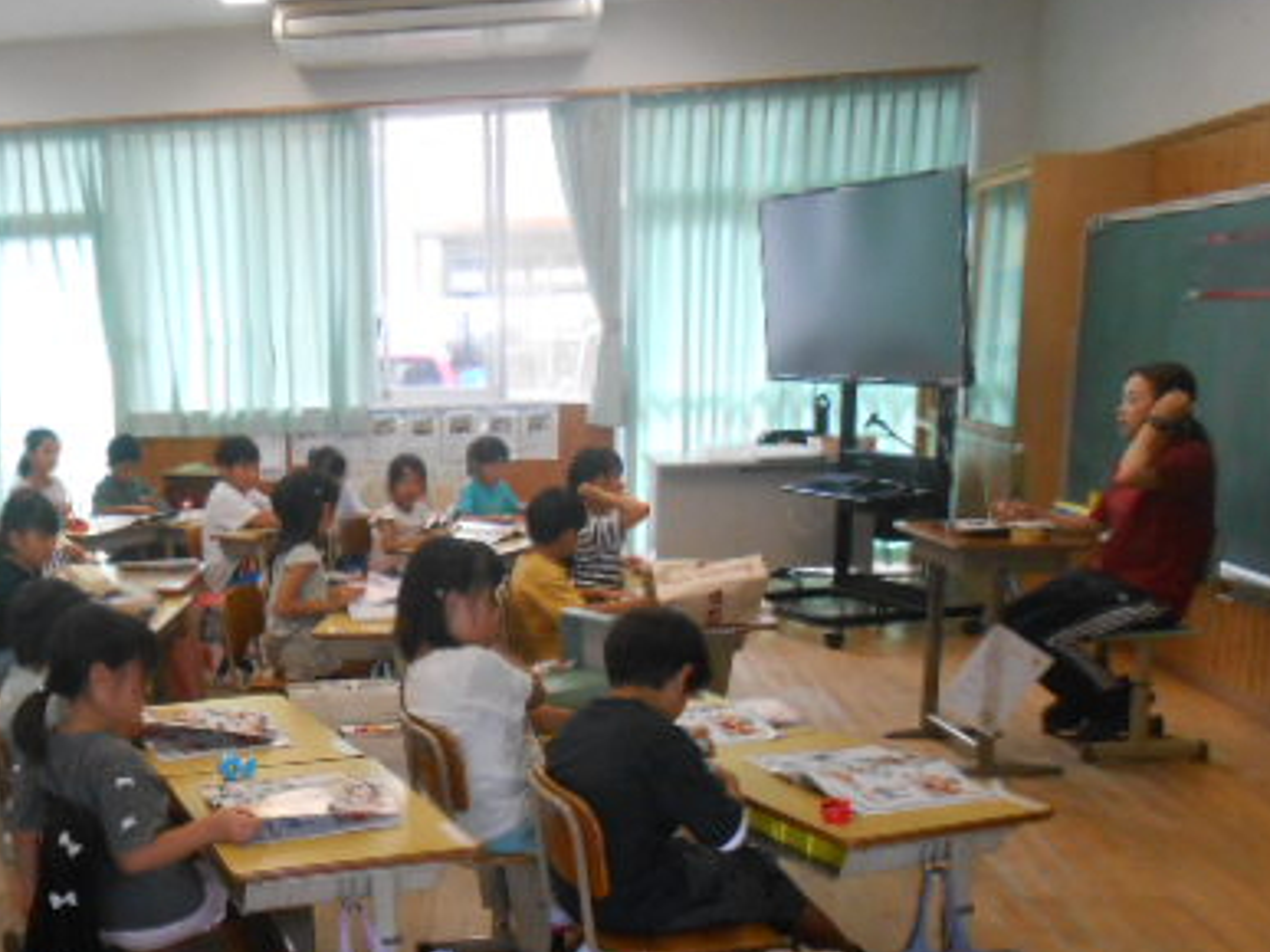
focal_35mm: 43
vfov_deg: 32.8
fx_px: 1577
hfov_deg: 42.0
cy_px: 739
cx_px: 263
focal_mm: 4.6
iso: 400
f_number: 3.5
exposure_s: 1/125
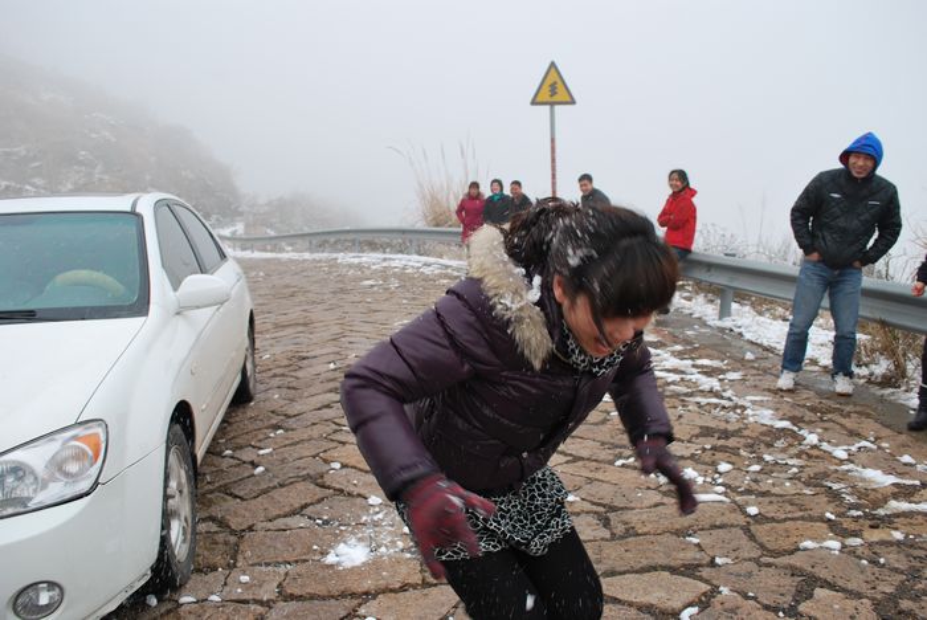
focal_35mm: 30
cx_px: 464
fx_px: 773
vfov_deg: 43.7
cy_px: 310
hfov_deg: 61.9
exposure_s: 1/125
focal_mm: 20
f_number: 5.6
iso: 100
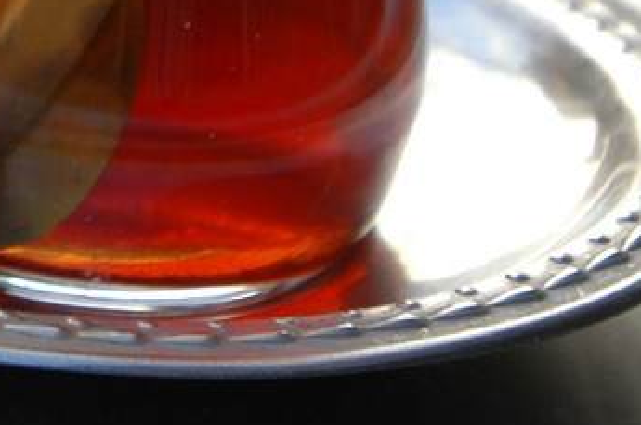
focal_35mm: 243
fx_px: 4326
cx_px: -556
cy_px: -372
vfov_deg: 5.5
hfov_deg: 8.1
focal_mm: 35
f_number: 5.6
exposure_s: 1/50
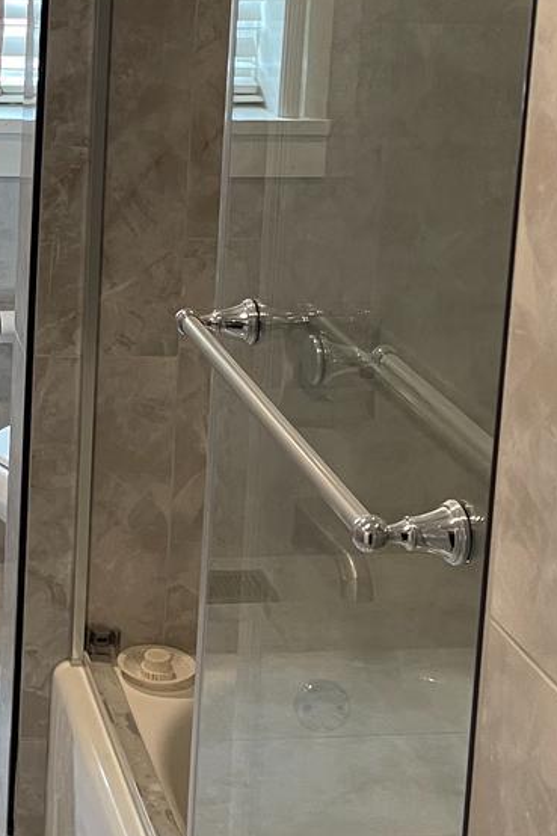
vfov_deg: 26.0
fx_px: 1742
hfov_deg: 17.5
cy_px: 53
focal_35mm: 75
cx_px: -65
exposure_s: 1/60
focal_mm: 5.1
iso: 160
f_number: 1.6
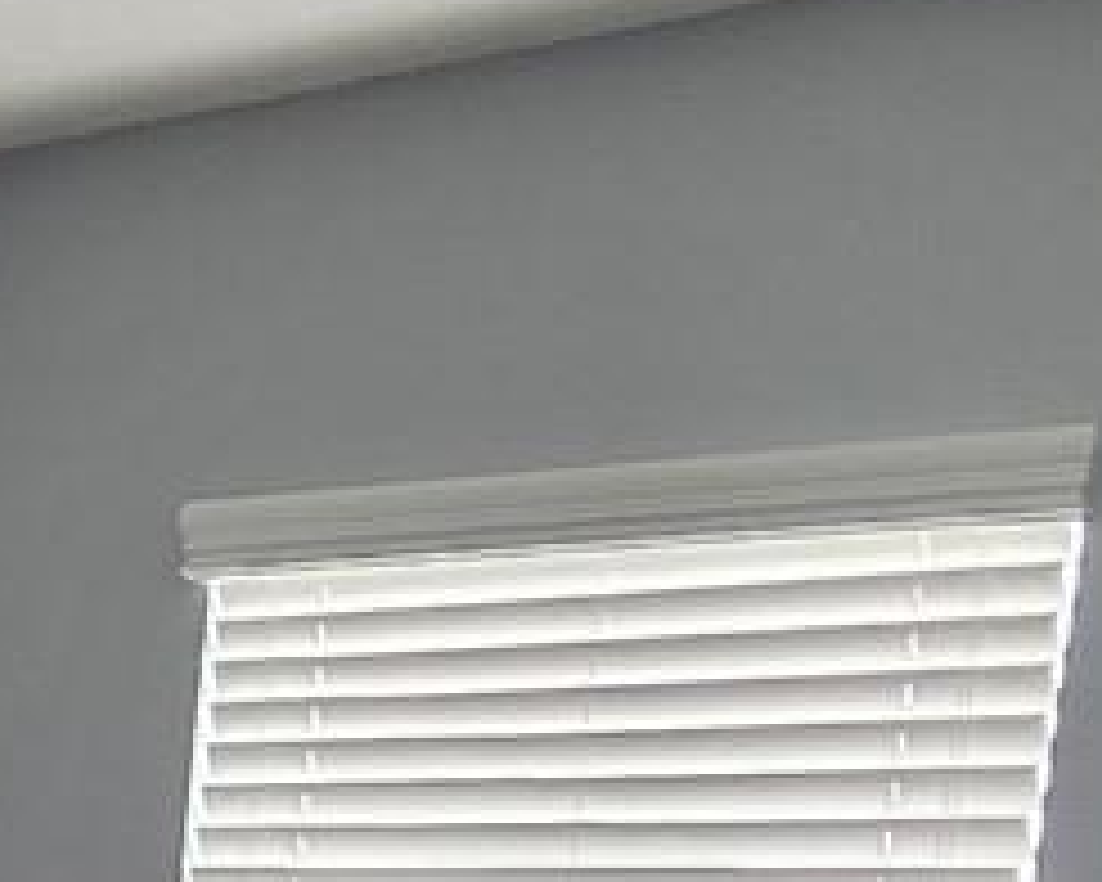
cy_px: 1552
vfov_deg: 15.9
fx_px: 2707
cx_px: -778
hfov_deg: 18.7
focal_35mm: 83
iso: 250
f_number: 2.2
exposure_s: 1/60
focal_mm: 2.2
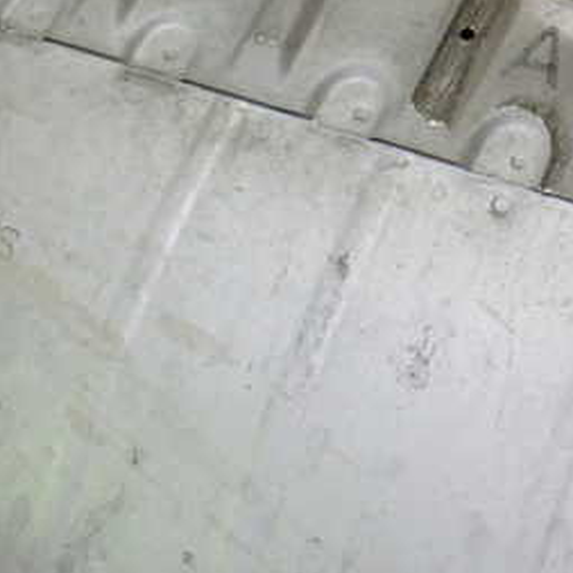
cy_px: 140
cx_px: 677
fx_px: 1180
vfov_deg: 26.9
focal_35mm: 63
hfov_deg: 24.8
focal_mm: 5.4
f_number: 2.3
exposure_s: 1/125
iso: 500
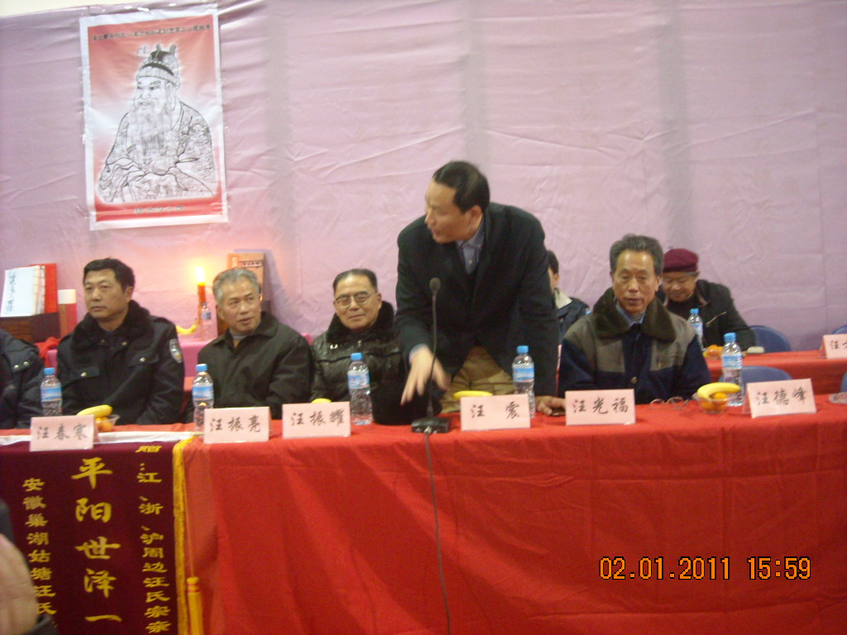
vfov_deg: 40.7
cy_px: 318
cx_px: 424
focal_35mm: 35
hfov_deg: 52.6
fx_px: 856
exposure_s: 1/8
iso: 417
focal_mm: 5.7
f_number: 2.8
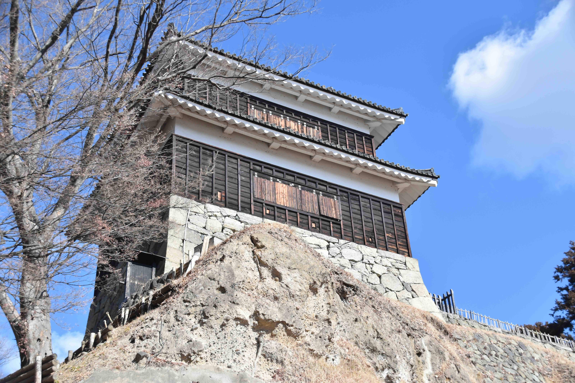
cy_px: 192
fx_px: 815
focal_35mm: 51
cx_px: 288
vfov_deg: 26.5
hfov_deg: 38.9
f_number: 7.1
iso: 200
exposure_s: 1/160
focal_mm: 34
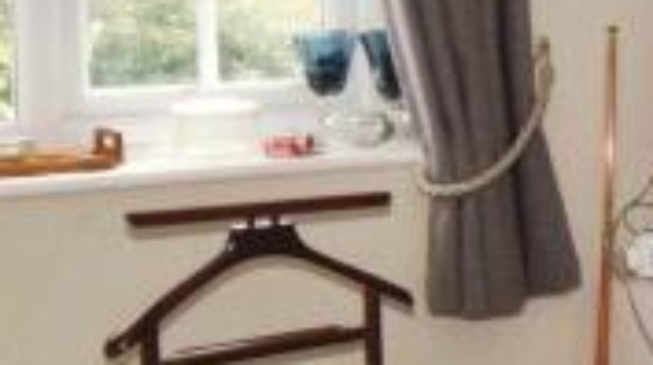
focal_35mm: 91
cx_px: 786
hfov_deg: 21.7
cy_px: 65
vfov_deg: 13.2
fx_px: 1574
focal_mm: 10
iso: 1000
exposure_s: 1/60
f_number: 20
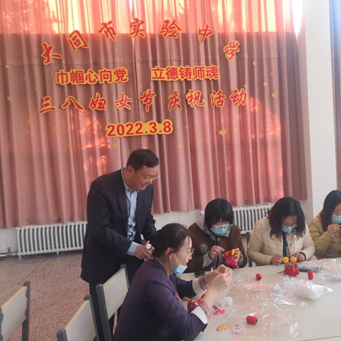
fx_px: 357
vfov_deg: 51.1
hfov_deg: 50.4
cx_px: 220
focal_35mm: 32
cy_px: 171
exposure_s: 1/50
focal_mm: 3.95
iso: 160
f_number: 1.8
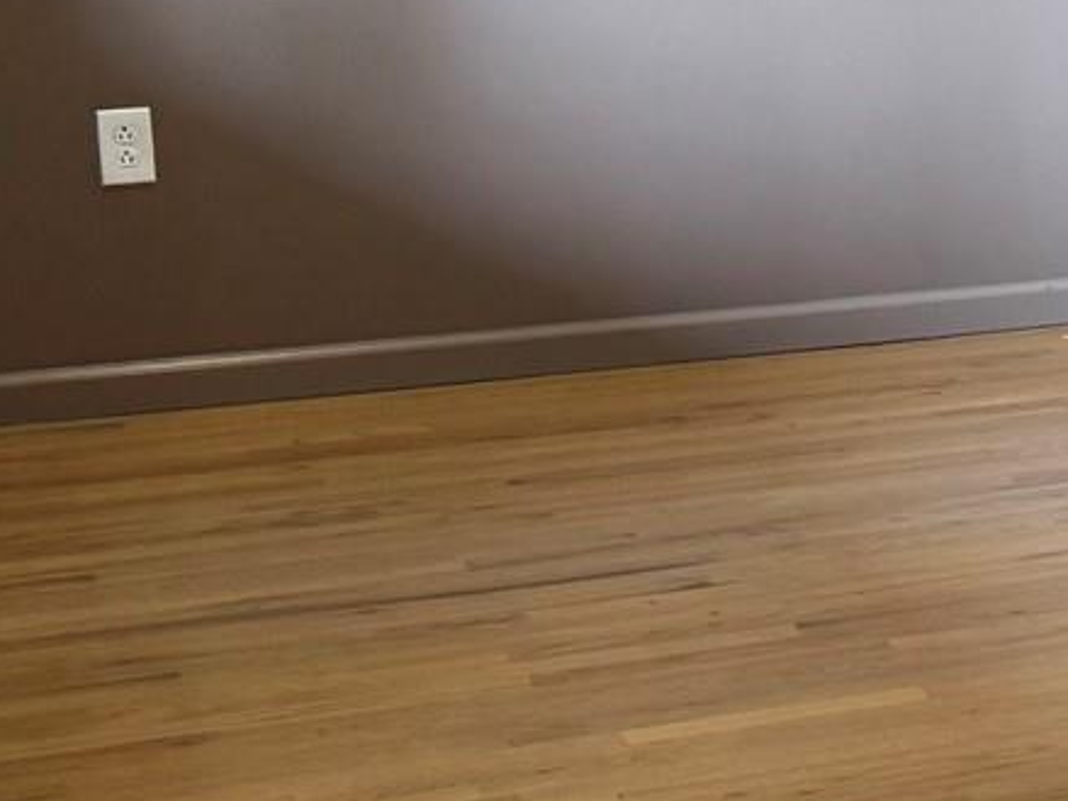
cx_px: 1895
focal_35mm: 112
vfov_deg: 13.1
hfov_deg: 15.3
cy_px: 124
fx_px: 3455
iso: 160
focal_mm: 6.76
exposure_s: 1/60
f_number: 1.78
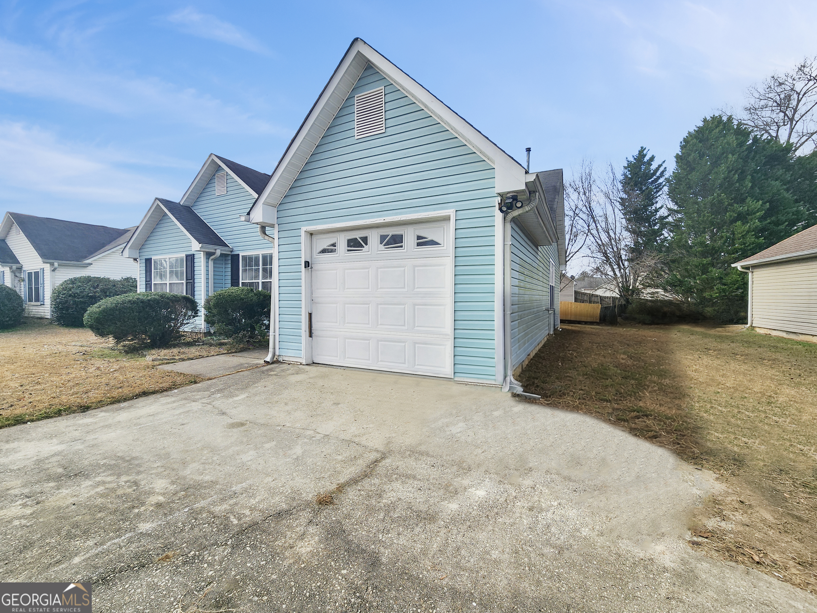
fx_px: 307
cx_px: 408
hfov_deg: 106.2
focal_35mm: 13
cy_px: 306
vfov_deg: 89.9
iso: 50
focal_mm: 2.2
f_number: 2.2
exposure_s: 1/2000
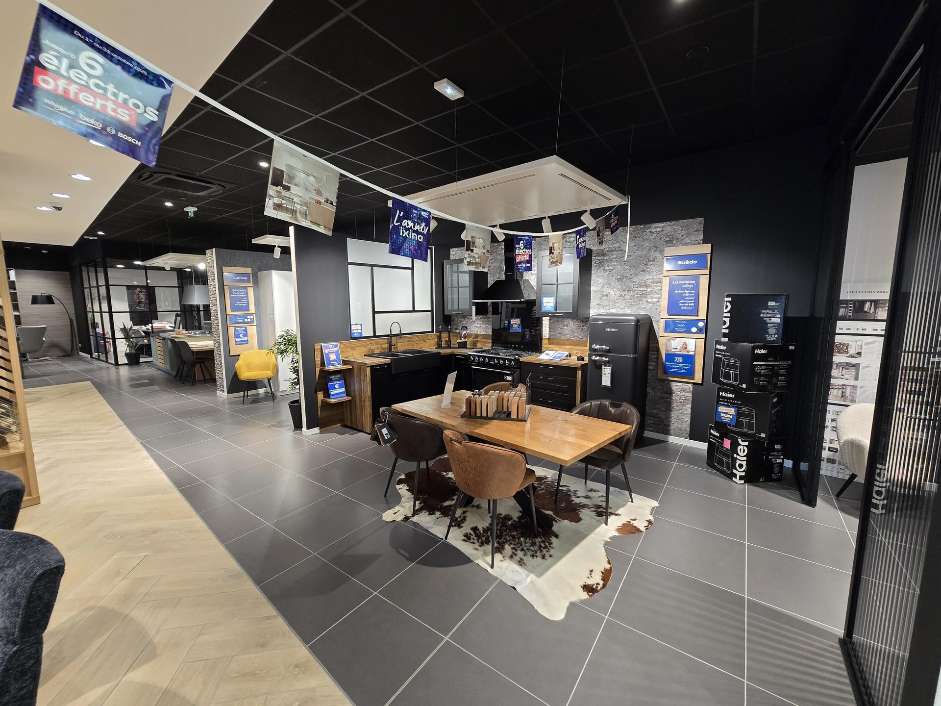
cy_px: 353
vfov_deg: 89.9
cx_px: 470
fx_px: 353
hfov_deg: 106.2
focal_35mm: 13
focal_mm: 2.2
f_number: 2.2
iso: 200
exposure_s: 1/50
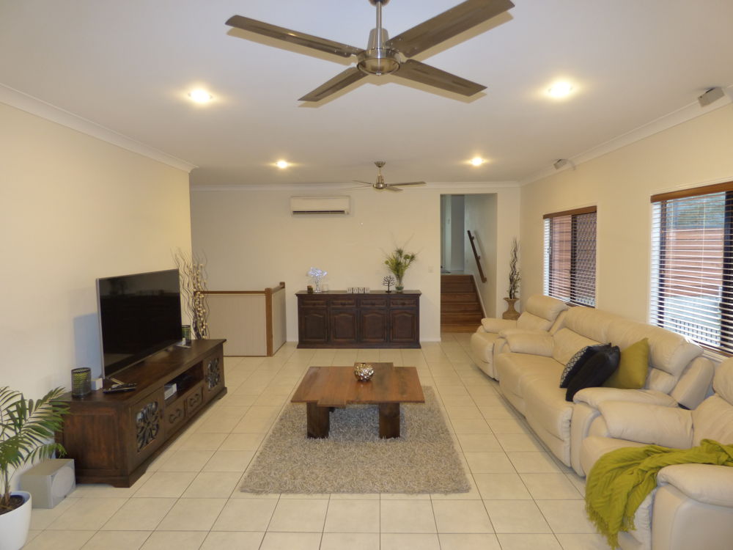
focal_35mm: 20
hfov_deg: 81.7
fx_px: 424
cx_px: 366
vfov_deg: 66.0
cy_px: 275
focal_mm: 3.58
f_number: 2.8
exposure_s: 1/10
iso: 100
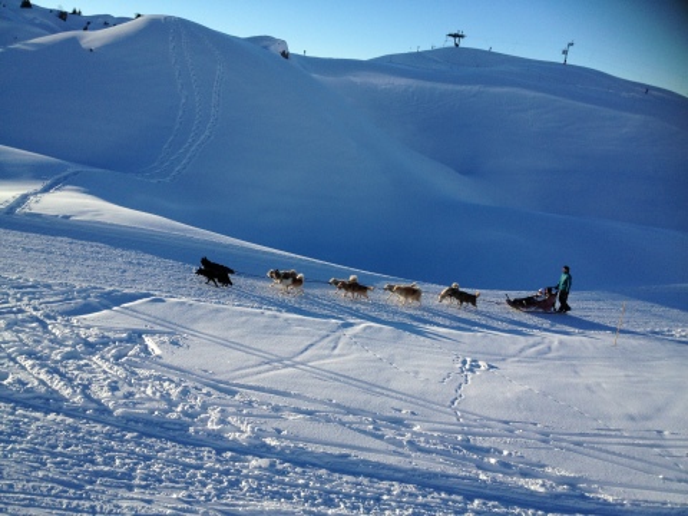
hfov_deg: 52.6
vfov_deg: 40.7
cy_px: 258
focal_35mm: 35
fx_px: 696
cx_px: 344
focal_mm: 4.28
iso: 50
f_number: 2.4
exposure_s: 1/1672
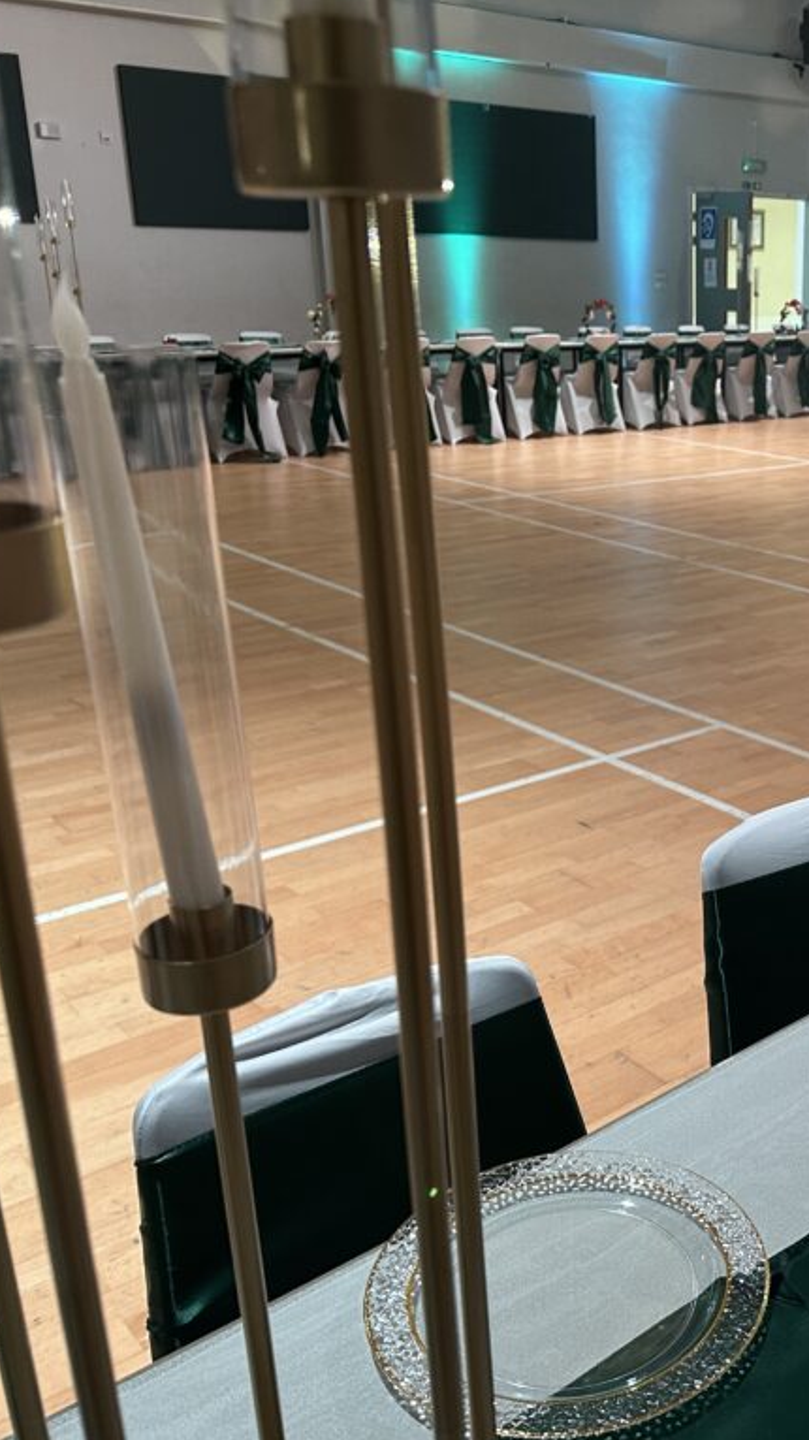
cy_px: 721
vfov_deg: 56.6
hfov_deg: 31.5
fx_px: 1335
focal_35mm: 35
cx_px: 786
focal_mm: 6.86
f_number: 1.78
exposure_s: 1/60
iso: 250
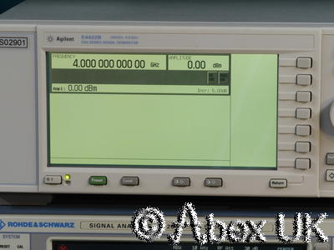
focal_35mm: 176
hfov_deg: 11.2
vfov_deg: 8.4
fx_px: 1698
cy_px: 125
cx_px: 167
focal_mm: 88
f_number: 22
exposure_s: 1/2.5
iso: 800
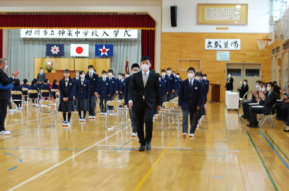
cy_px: 96
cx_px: 144
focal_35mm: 68
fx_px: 541
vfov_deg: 20.1
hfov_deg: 29.9
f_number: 7.1
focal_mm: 45
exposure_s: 1/20
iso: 800
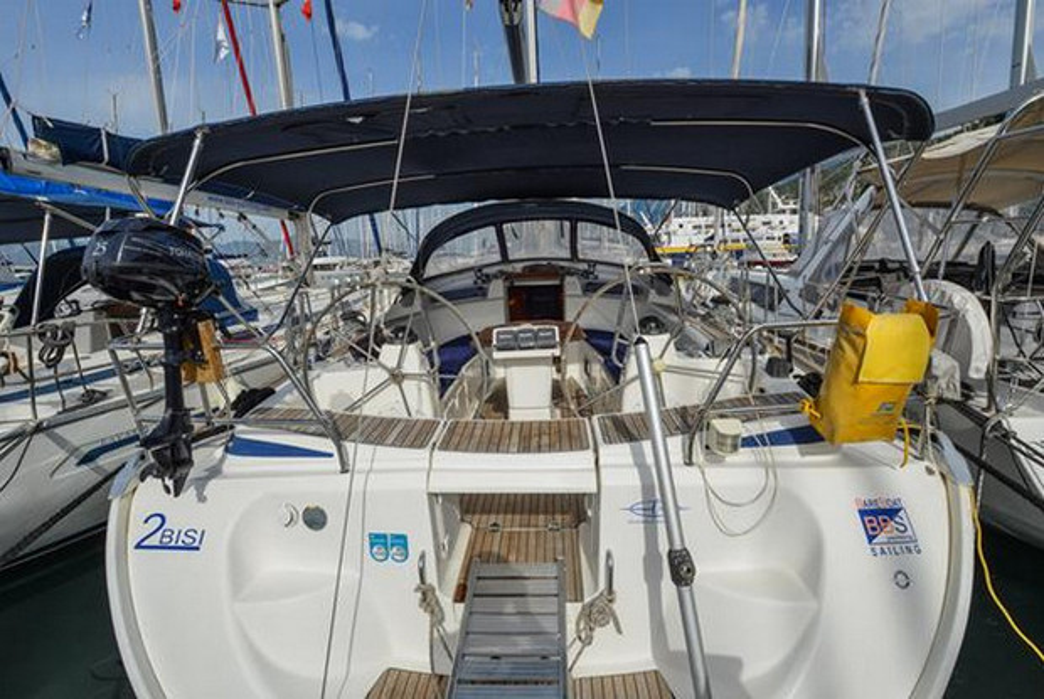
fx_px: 494
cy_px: 350
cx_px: 522
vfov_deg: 70.6
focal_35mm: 17
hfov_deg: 93.2
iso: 200
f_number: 11
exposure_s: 1/500
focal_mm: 17
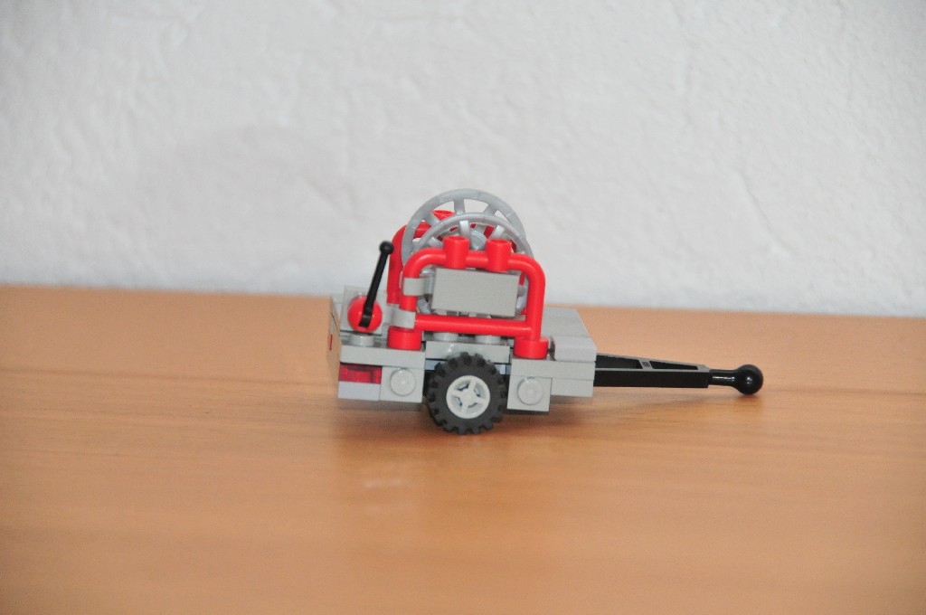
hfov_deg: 6.9
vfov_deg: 4.6
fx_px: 7707
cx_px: 463
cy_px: 308
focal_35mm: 300
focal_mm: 200
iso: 1250
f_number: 5.6
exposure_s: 1/60
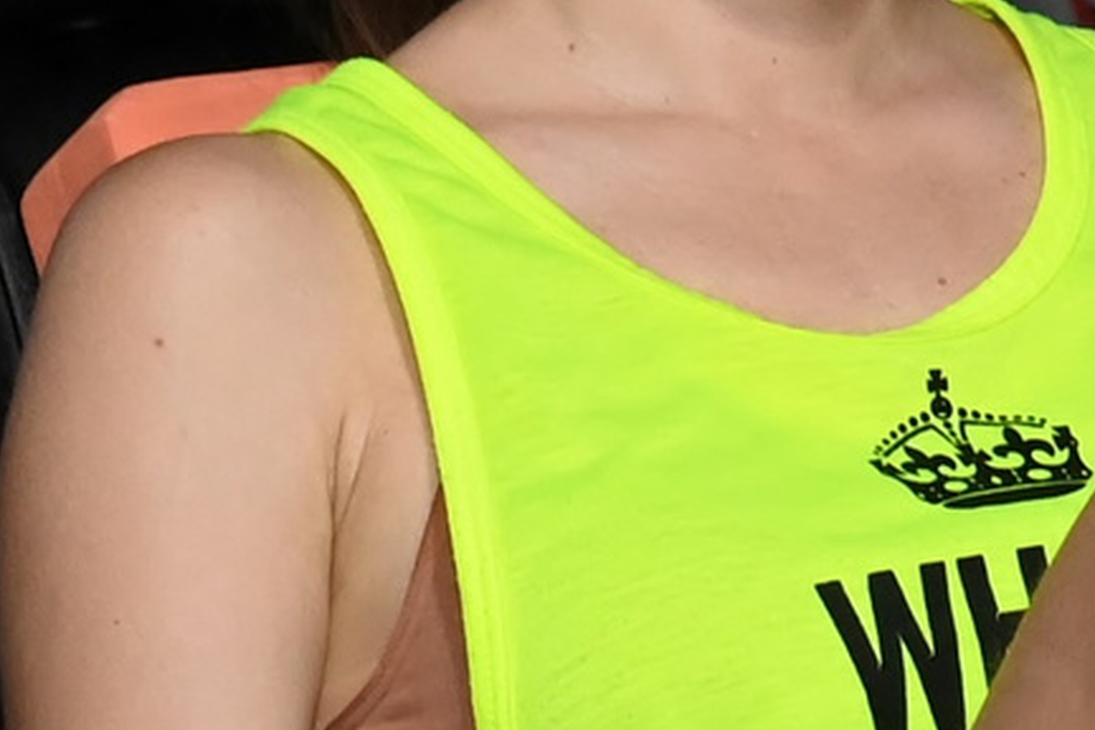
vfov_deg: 4.6
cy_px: -606
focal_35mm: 296
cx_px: 2803
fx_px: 9003
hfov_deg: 6.6
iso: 3200
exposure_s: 1/160
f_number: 4
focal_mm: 50
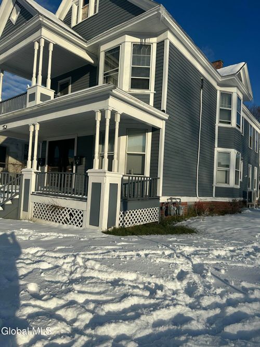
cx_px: 130
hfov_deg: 56.8
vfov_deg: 71.6
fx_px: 240
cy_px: 174
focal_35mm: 24
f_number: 1.78
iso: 80
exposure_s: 1/9709
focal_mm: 6.86
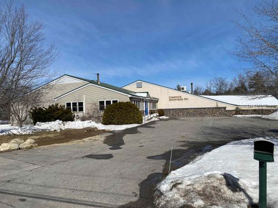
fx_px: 209
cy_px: 104
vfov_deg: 53.1
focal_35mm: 26
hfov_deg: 67.3
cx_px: 139
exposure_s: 1/6757
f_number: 1.8
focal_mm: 4.25
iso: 32
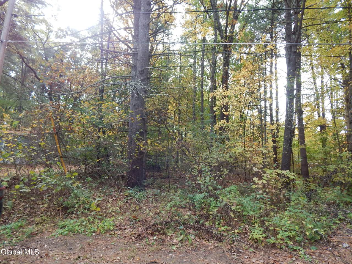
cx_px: 176
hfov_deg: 76.4
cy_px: 132
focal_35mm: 22
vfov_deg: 61.1
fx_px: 224
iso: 125
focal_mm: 4
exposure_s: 1/100
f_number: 3
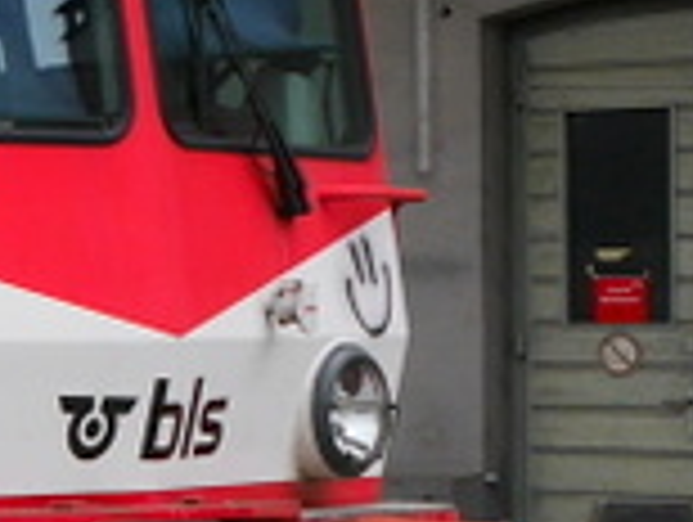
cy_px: 245
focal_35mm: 200
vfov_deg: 7.4
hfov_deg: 8.1
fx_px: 4010
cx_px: -1534
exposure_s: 1/320
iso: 160
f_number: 5.6
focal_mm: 14
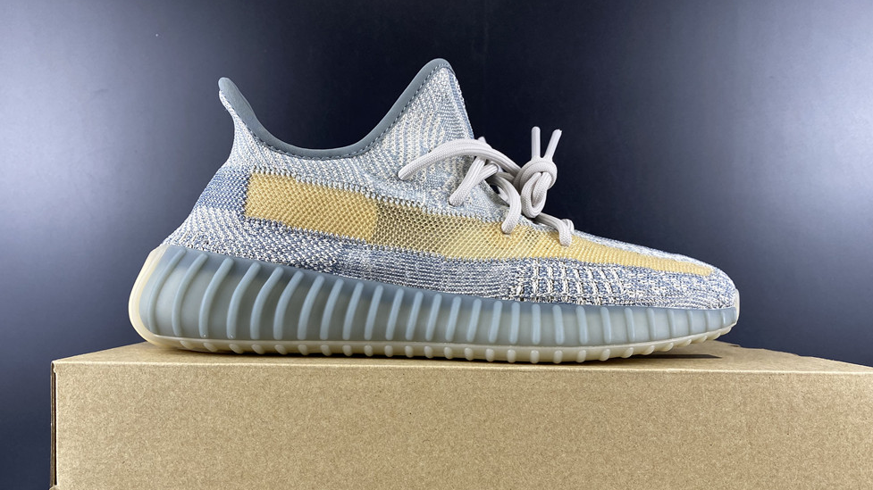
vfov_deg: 39.7
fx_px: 671
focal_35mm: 29
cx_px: 432
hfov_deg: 66.1
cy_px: 324
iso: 80
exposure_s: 1/100
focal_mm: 4.25
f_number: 1.8
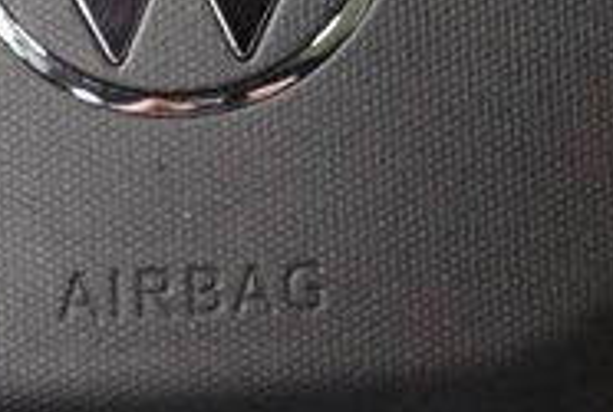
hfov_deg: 10.4
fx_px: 3380
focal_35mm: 198
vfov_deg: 7.0
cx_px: 218
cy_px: 44
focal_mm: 18
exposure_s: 1/60
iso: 5000
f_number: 3.5
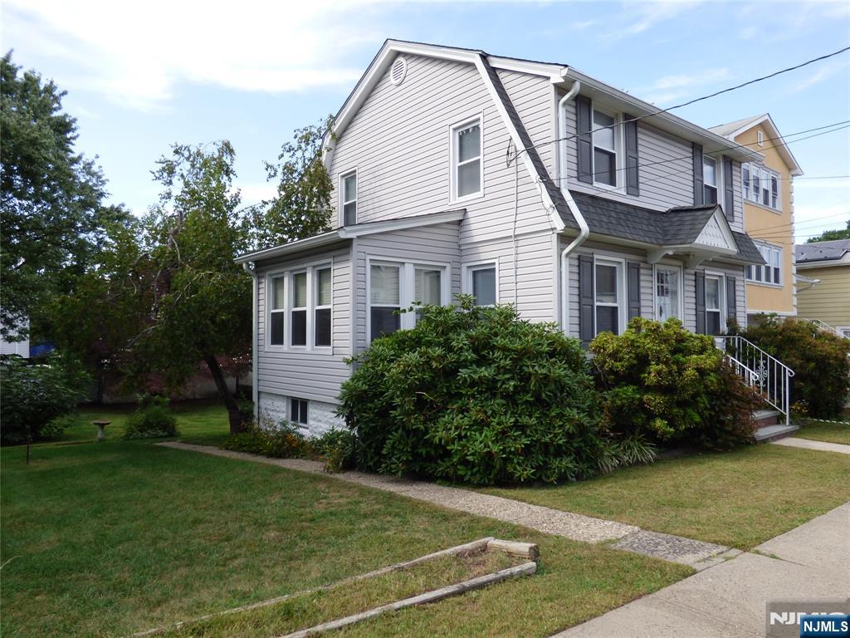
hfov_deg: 73.9
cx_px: 425
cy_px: 319
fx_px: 565
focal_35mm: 23
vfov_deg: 58.9
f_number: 3
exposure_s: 1/640
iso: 100
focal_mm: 4.11
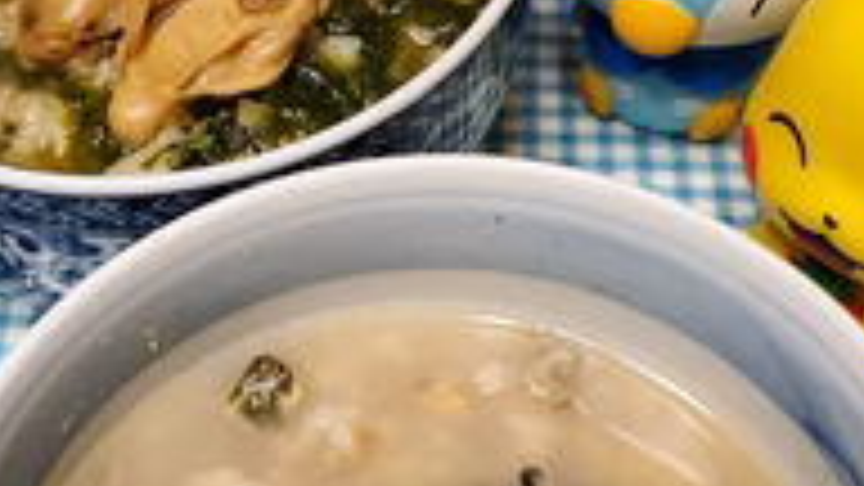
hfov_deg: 35.2
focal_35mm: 59
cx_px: 306
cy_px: 414
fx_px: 1352
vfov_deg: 20.1
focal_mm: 4.3
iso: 320
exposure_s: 1/39
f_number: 2.4
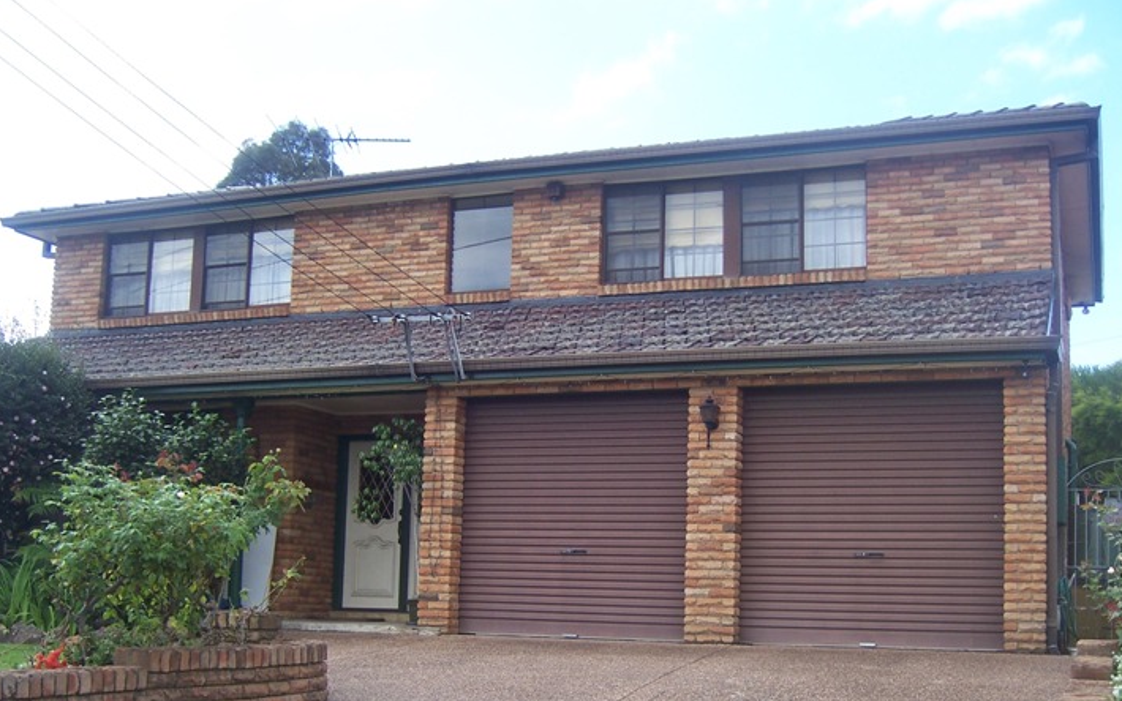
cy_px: 444
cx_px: 566
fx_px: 1315
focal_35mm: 43
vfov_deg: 29.7
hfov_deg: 46.2
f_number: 2.8
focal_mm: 6.2
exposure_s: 1/400
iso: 80
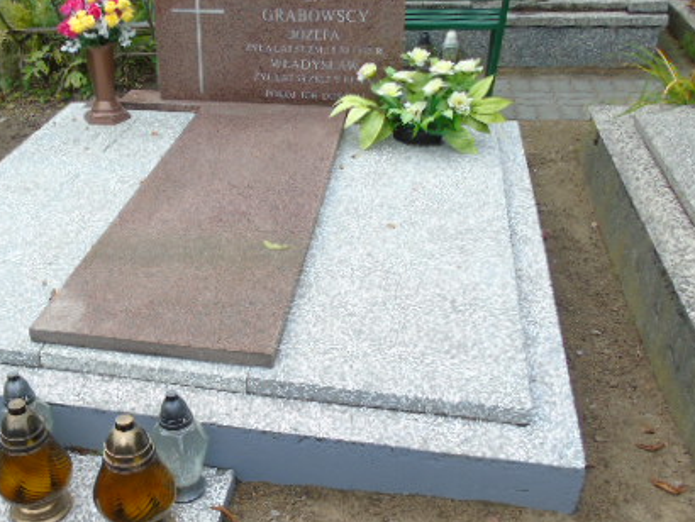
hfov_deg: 46.9
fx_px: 783
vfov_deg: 36.8
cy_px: 307
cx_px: 217
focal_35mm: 39
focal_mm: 4.4
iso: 80
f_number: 3.4
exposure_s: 1/125
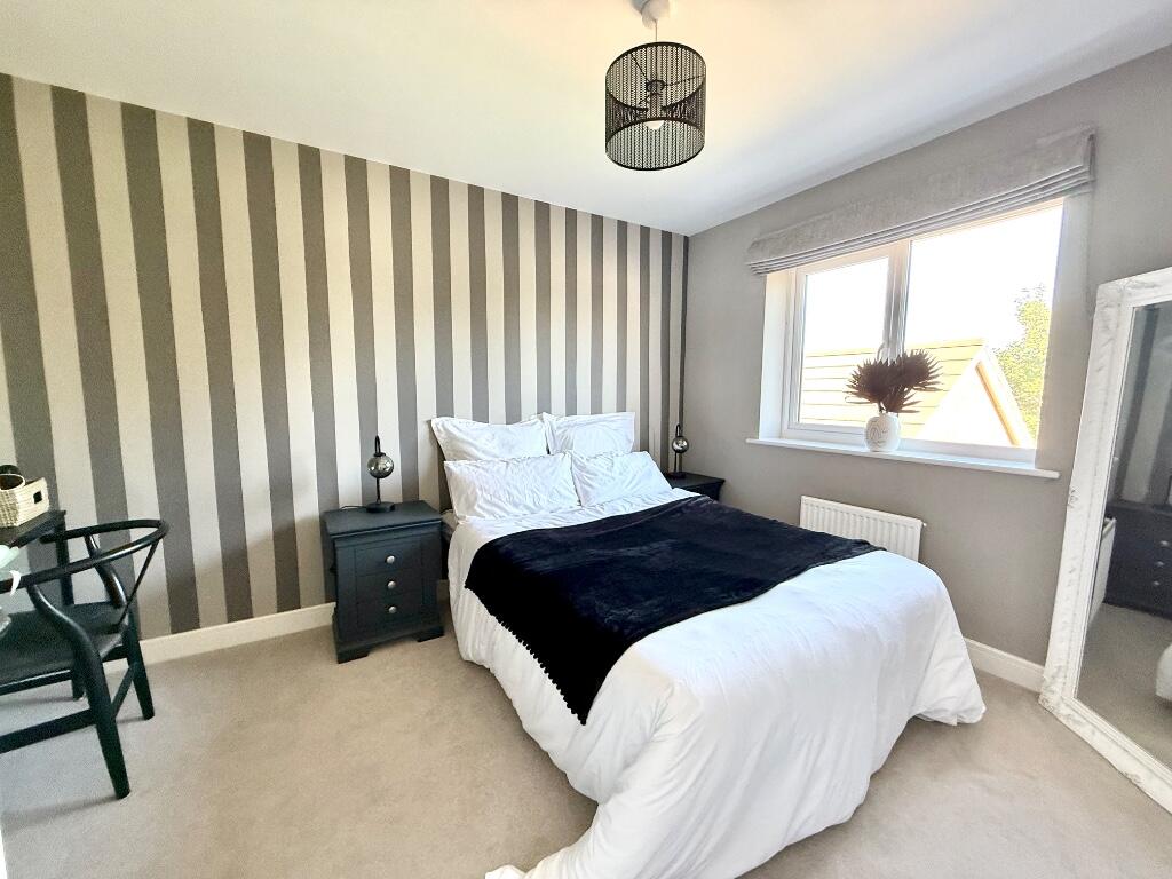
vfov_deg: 85.7
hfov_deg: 102.1
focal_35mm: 14
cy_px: 440
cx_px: 586
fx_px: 474
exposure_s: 1/99
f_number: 2.2
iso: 250
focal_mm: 2.22
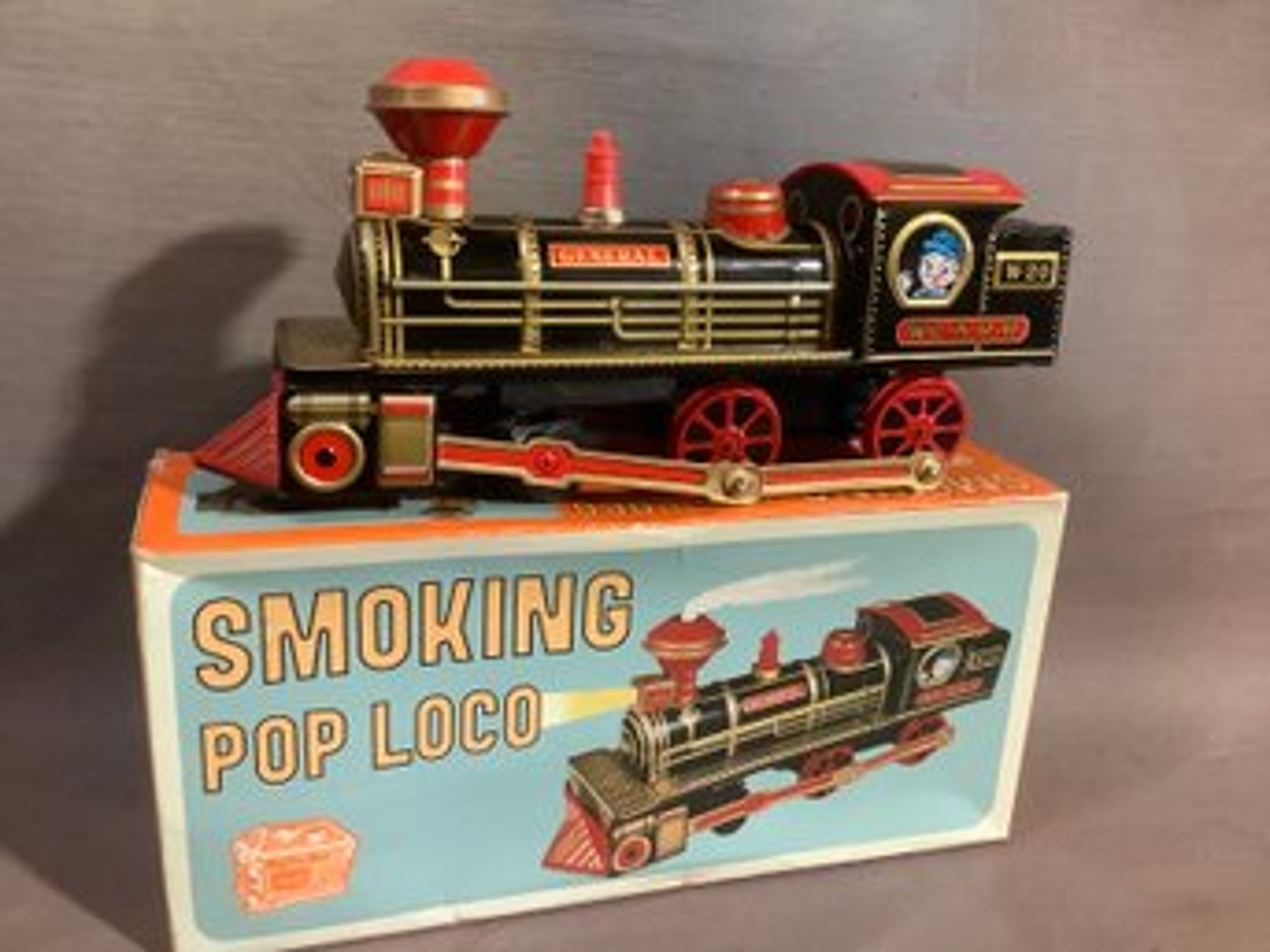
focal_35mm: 31
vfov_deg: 45.4
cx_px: 635
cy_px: 476
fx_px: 1137
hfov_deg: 58.4
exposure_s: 1/40
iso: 400
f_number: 2.4
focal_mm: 3.3
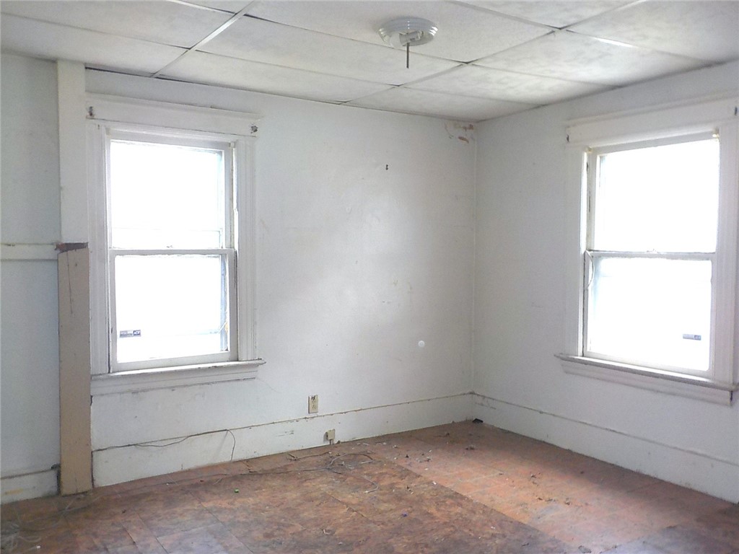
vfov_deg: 46.8
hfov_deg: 60.0
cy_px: 277
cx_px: 370
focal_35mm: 30
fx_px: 640
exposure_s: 1/40
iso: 125
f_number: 3.3
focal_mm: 4.1
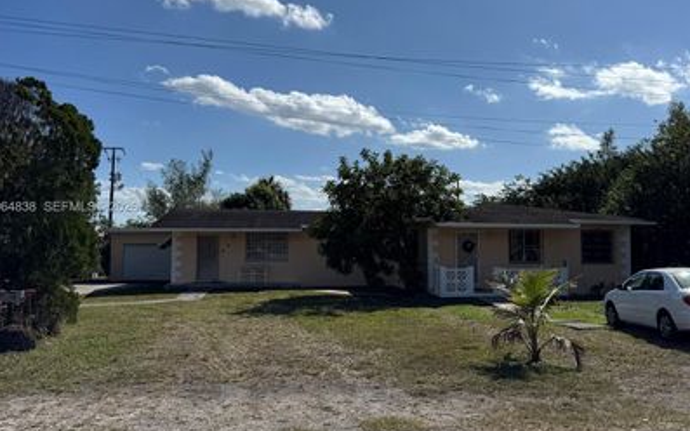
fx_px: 602
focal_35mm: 32
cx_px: 403
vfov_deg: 39.4
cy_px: 208
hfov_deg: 59.3
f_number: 1.78
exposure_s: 1/10417
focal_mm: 6.76
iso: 80
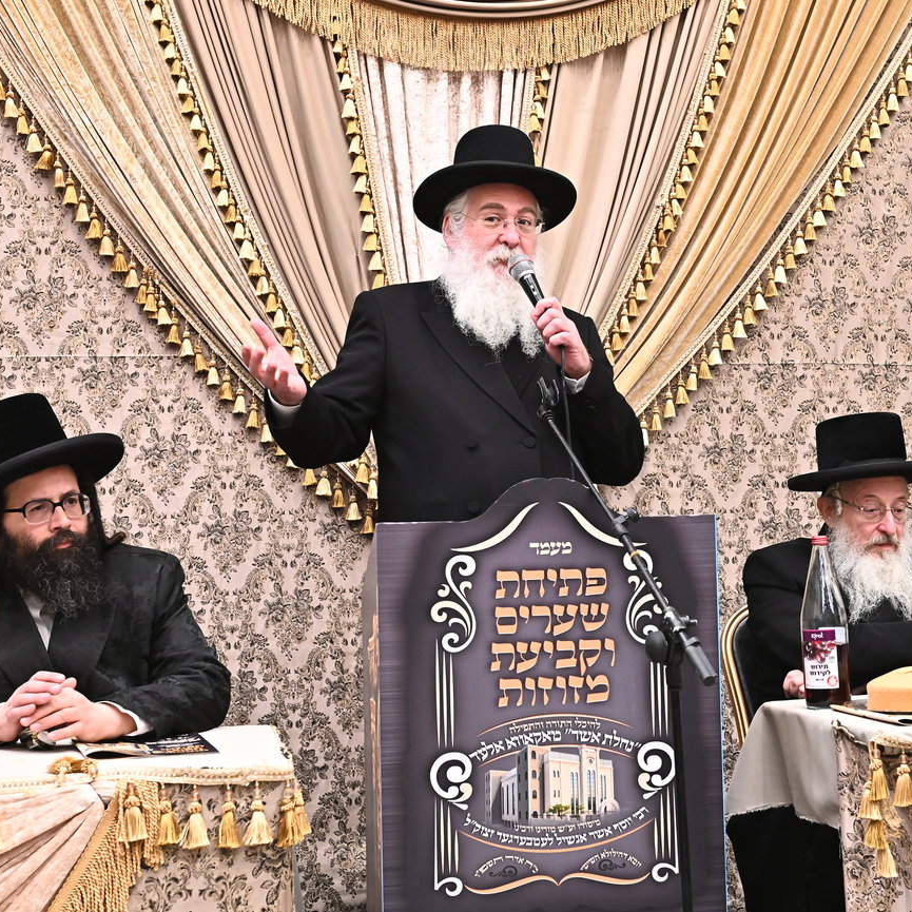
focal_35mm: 66
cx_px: 565
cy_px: 433
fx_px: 1967
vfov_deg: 26.1
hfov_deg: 26.0
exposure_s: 1/160
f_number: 6.3
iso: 3200
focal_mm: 48
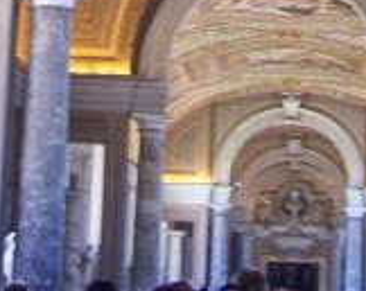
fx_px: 1806
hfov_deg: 11.6
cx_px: 228
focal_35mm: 167
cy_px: -268
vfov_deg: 8.8
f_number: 3.6
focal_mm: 9
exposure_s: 1/15
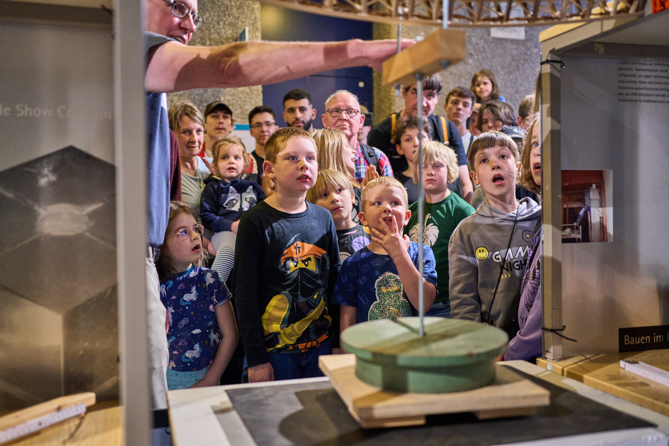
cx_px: 334
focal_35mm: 35
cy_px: 223
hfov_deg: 54.4
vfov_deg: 37.9
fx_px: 650
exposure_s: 1/250
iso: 4000
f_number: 2.5
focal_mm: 35
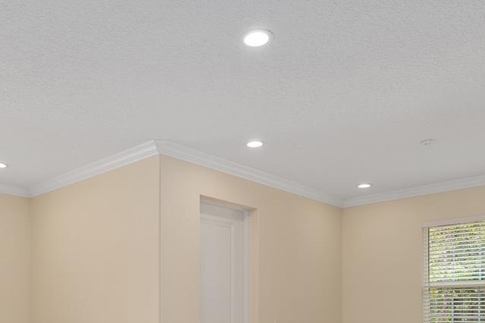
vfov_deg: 34.6
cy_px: 318
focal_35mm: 35
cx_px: 171
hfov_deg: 53.6
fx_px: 471
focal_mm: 14
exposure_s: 1/50
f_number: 8
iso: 320
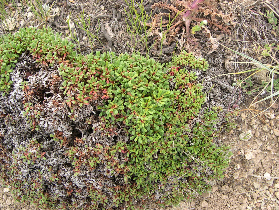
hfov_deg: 49.0
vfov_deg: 37.7
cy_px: 105
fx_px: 306
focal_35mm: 38
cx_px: 140
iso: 100
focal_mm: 8
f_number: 2.8
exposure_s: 1/323
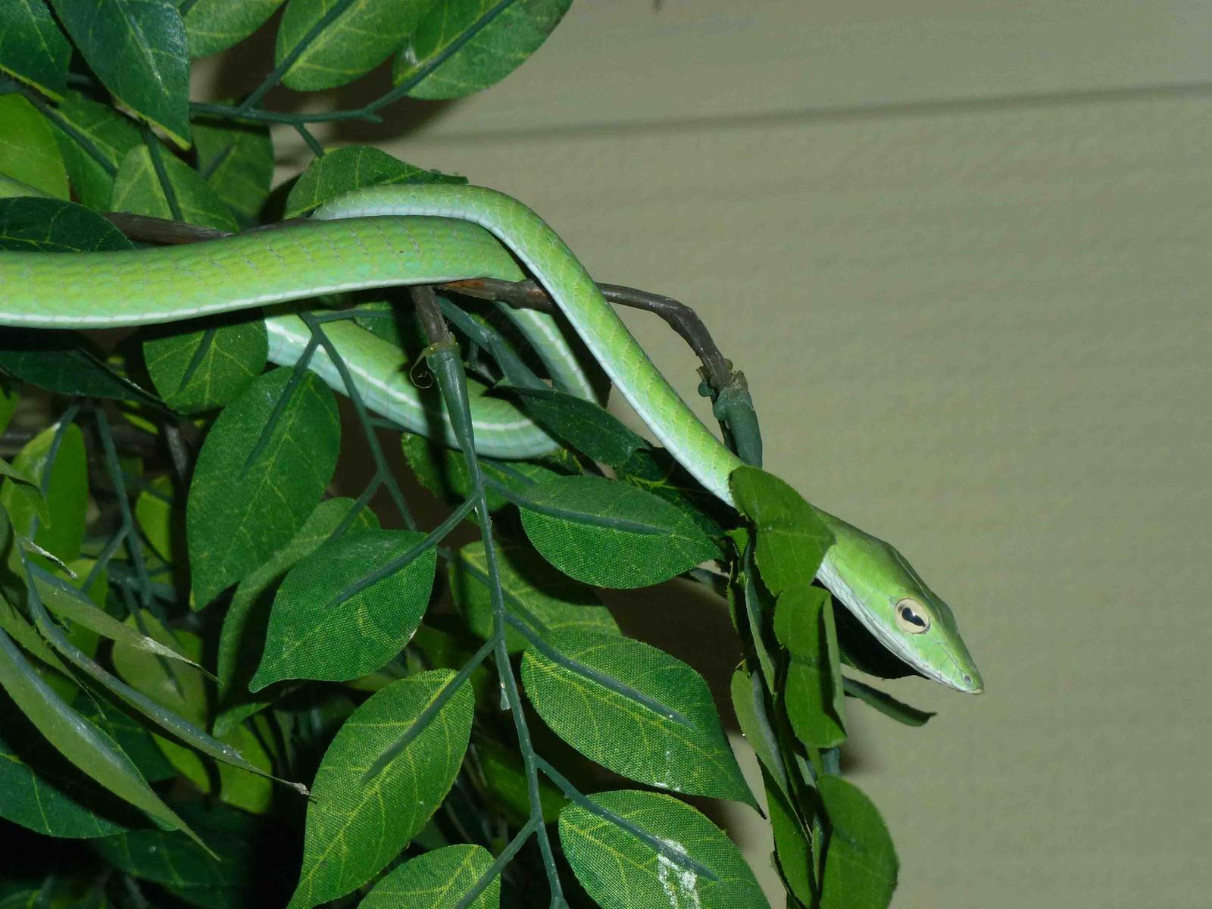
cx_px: 606
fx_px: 4237
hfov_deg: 16.3
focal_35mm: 121
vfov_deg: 12.2
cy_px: 454
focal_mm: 21.7
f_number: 5.1
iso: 160
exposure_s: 1/60
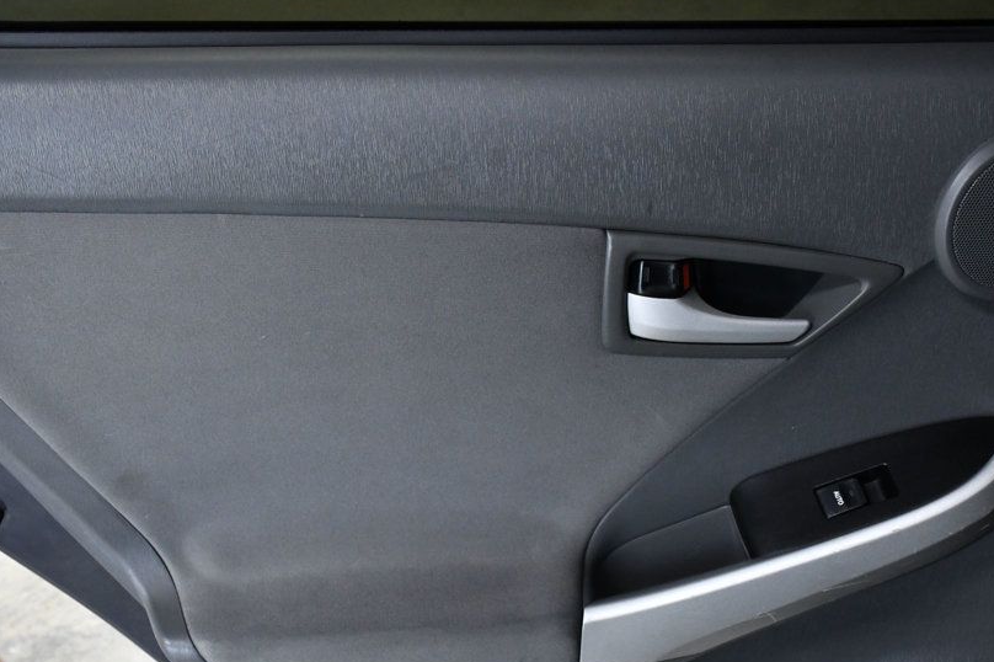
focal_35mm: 57
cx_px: 408
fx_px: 1573
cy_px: 410
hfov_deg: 35.0
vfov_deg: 23.7
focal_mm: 30
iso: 2500
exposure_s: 1/200
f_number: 7.1
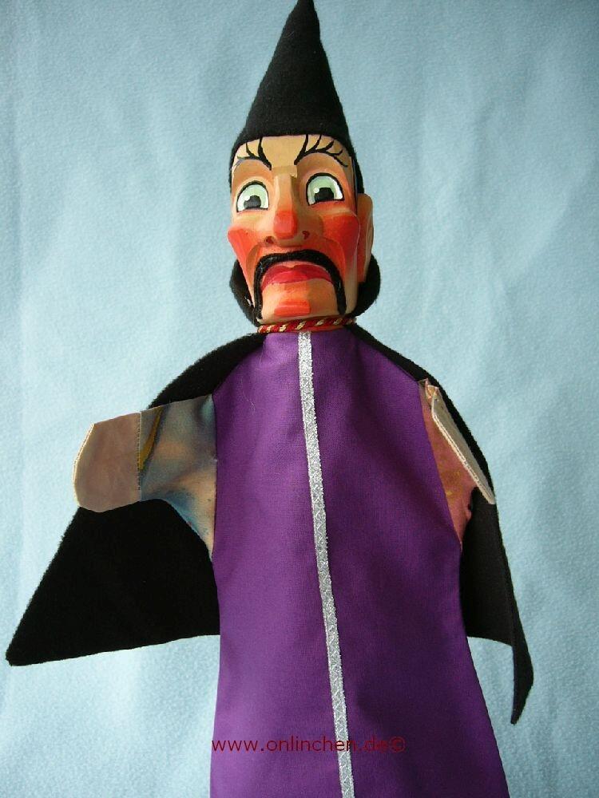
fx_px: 808
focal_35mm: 35
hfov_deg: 40.7
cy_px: 399
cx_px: 300
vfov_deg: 52.6
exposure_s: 1/80
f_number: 2.8
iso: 50
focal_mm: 5.8
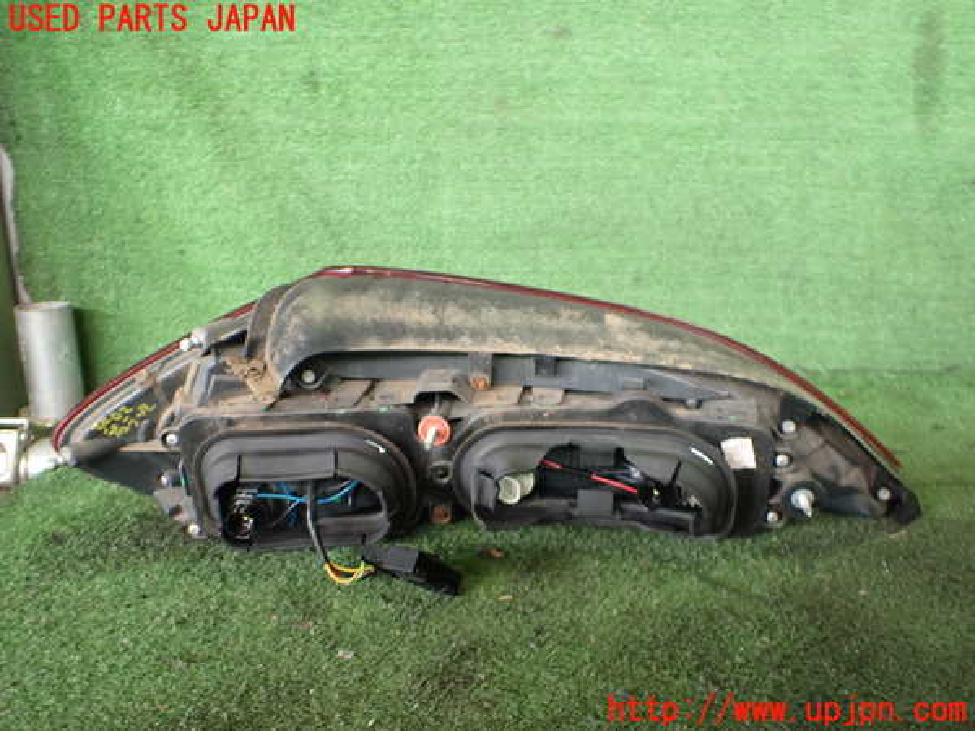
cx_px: 488
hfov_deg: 60.0
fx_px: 845
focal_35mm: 30
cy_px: 366
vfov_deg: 46.8
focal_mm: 5.4
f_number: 2.3
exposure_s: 1/100
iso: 800
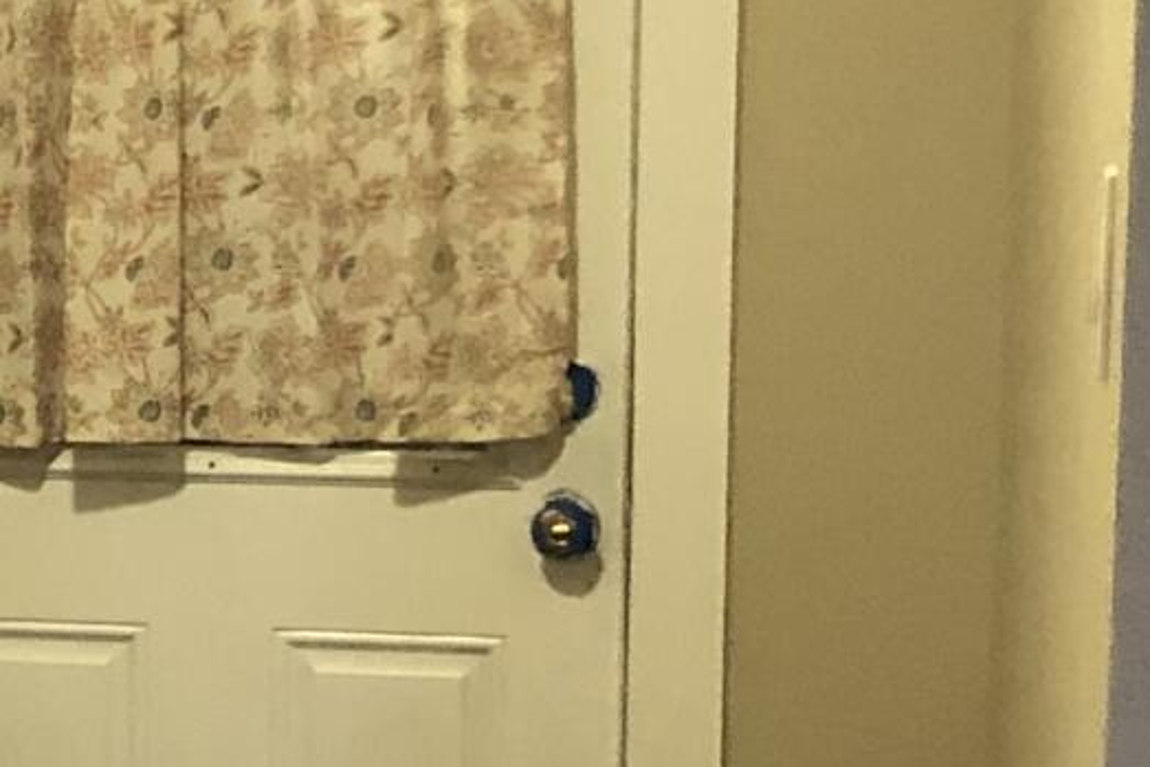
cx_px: -1275
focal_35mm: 167
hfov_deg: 11.0
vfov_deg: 8.2
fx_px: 5336
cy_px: 501
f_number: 1.8
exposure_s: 1/15
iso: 100
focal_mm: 3.99
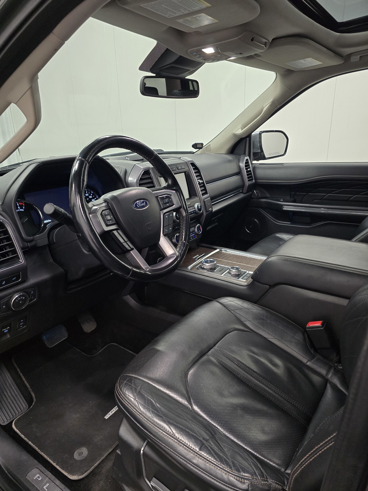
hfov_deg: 58.9
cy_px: 246
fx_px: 326
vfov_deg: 73.9
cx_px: 184
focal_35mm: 23
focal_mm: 6.3
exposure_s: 1/100
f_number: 1.7
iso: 640
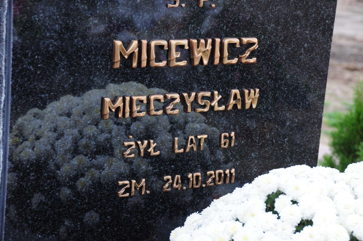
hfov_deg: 19.5
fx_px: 1057
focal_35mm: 105
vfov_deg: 13.0
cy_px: 120
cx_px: 182
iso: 640
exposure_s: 1/100
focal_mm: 70
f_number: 7.1
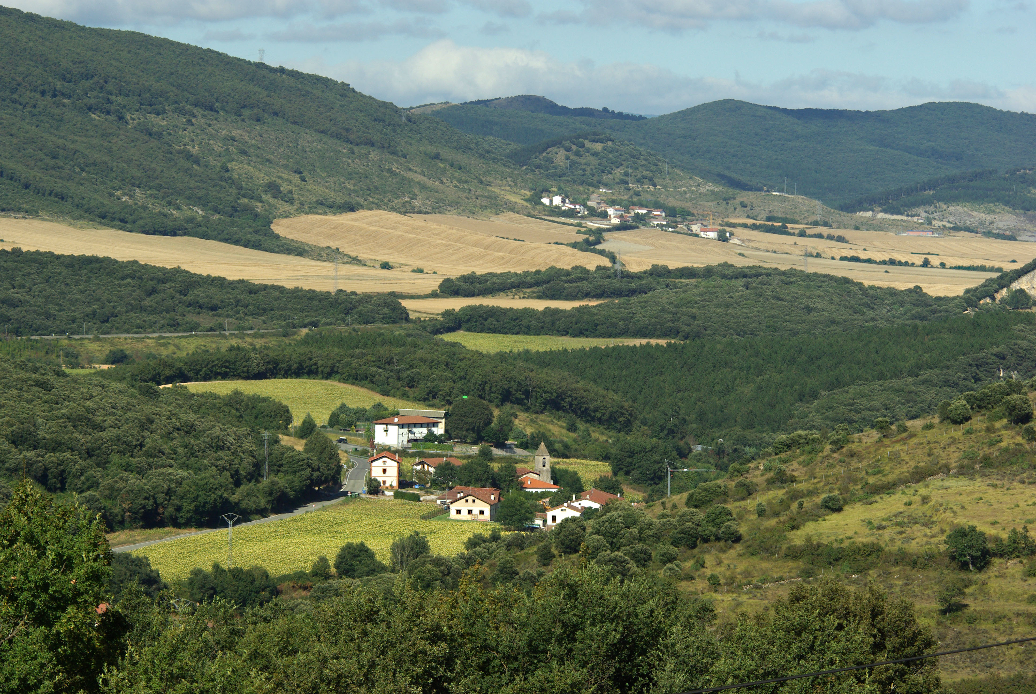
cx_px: 518
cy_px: 347
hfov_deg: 12.7
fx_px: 4668
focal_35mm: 162
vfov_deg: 8.5
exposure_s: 1/1000
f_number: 8
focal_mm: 108
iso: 200
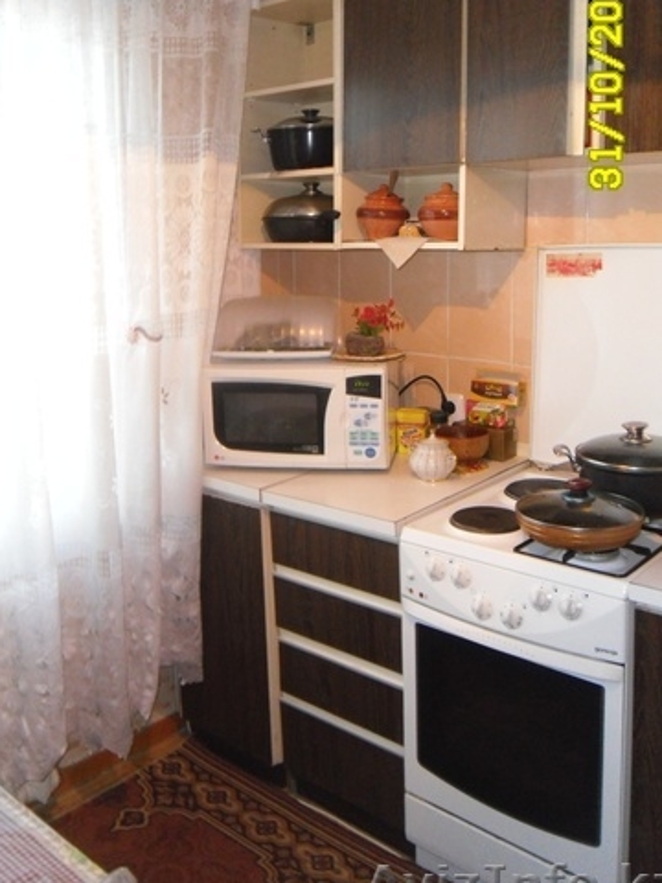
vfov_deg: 52.3
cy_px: 361
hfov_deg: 40.6
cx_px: 287
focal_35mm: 35
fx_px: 892
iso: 400
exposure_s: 1/20
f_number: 3.4
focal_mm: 5.1
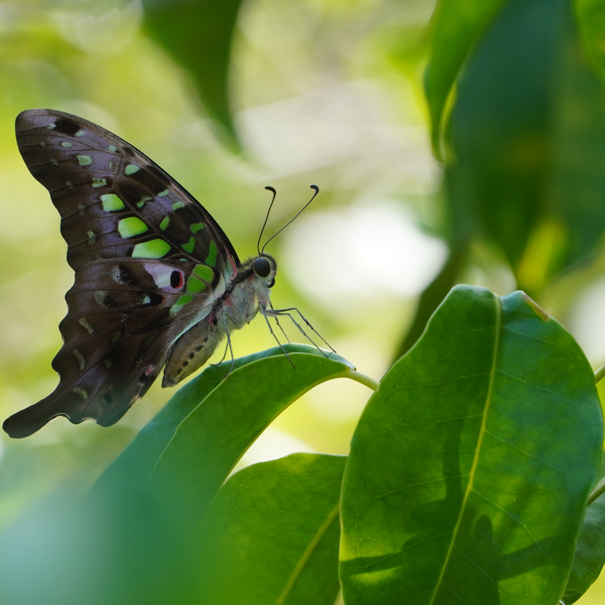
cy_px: 287
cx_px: 206
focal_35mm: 631
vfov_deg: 2.8
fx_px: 12477
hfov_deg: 2.8
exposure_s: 1/160
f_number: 9
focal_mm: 300
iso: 250
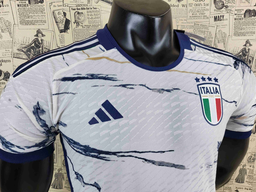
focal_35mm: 29
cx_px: 125
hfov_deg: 61.6
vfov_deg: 48.2
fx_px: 214
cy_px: 98
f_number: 1.8
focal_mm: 4.25
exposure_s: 1/100
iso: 64
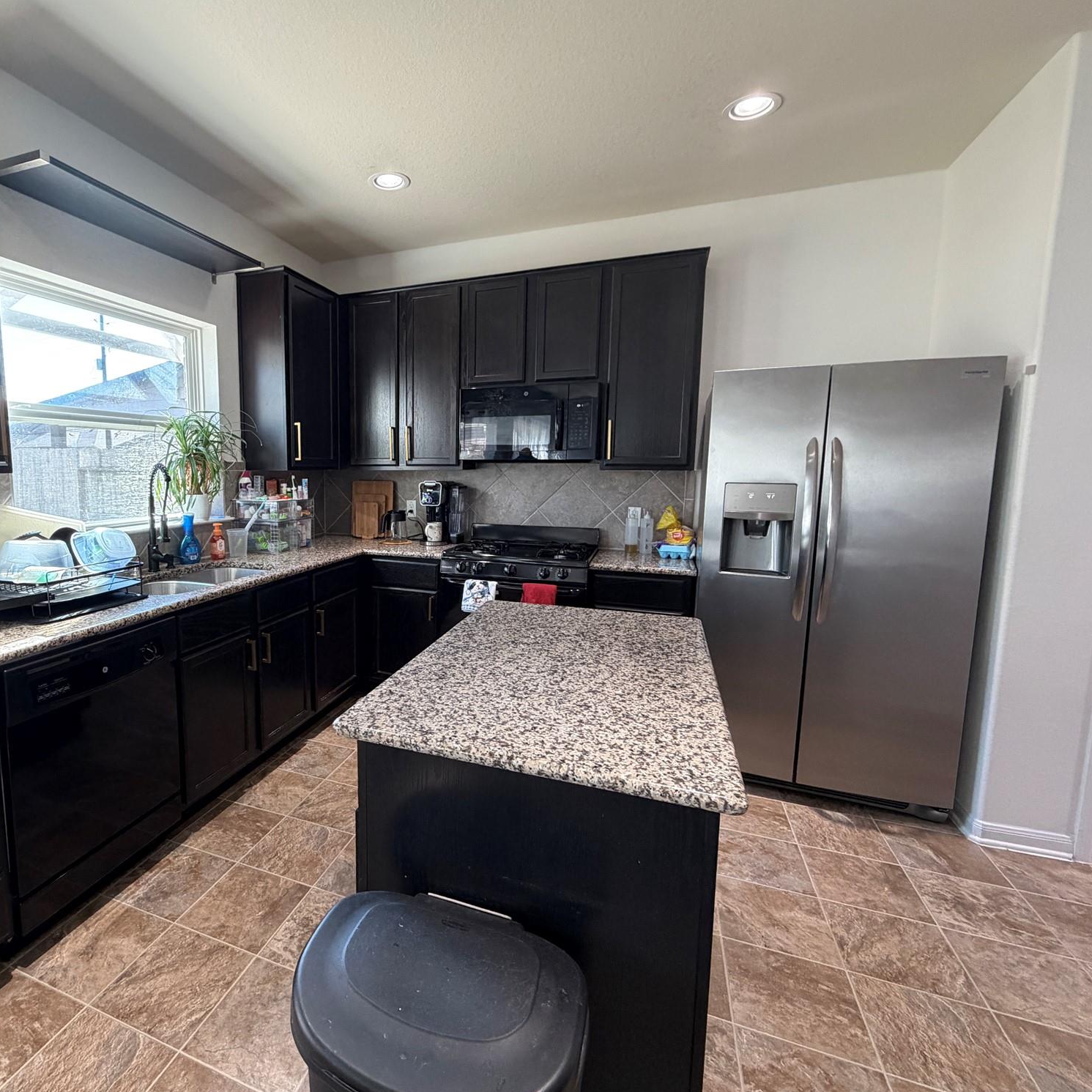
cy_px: 538
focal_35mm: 17
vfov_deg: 84.0
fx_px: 607
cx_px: 400
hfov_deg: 82.1
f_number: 2.2
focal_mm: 2.22
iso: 250
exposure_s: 1/120
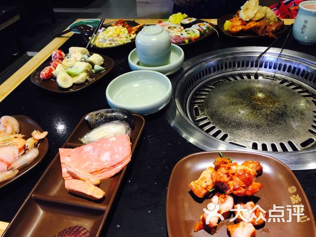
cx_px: 158
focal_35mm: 29
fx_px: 265
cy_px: 118
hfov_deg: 61.7
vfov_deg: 48.2
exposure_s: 1/33
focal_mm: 4.15
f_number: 2.2
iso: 125
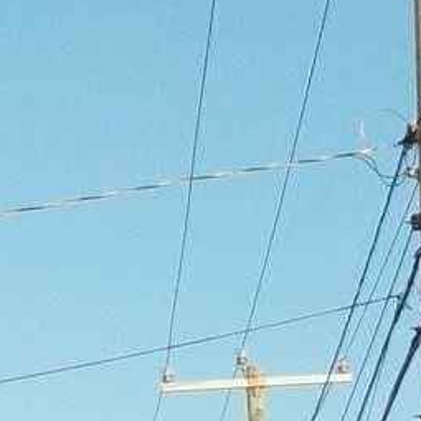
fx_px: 2931
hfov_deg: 8.2
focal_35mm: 213
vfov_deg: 8.0
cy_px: 715
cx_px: 418
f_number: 3.3
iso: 125
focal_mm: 4.1
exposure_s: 1/500
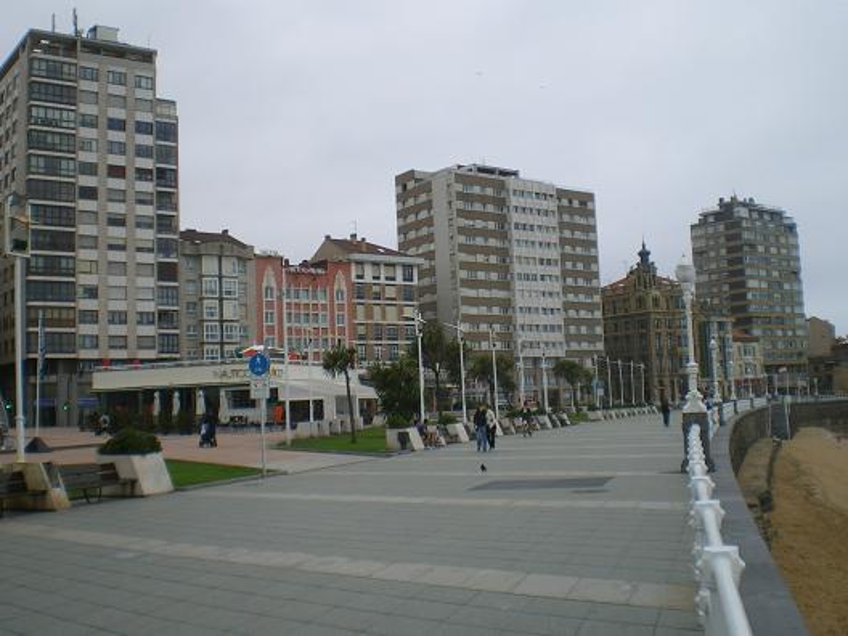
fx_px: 931
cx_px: 424
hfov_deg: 49.0
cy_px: 318
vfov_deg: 37.7
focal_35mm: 38
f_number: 4.6
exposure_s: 1/200
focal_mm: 6.3
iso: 64
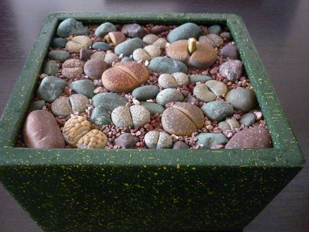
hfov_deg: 51.3
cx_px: 144
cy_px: 111
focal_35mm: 36
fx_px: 321
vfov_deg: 39.7
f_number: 2.8
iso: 800
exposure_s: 1/15
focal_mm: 5.5
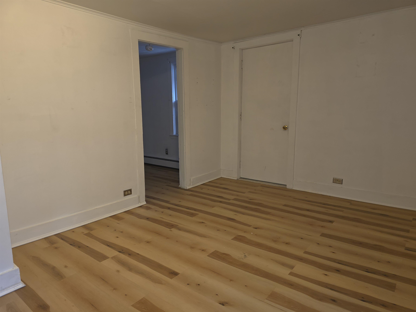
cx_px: 208
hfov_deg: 73.9
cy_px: 156
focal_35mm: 23
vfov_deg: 58.9
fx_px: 276
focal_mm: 6.3
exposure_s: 1/24
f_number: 1.7
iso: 100
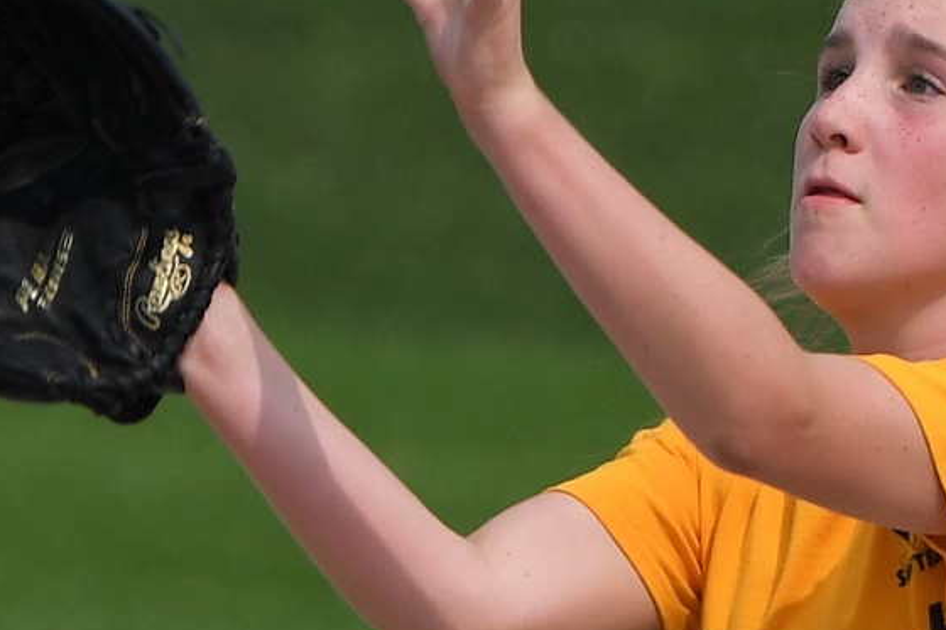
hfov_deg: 2.2
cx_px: 344
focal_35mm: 943
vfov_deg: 1.5
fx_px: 24771
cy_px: 389
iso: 125
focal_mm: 200
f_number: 5.6
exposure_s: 1/1000
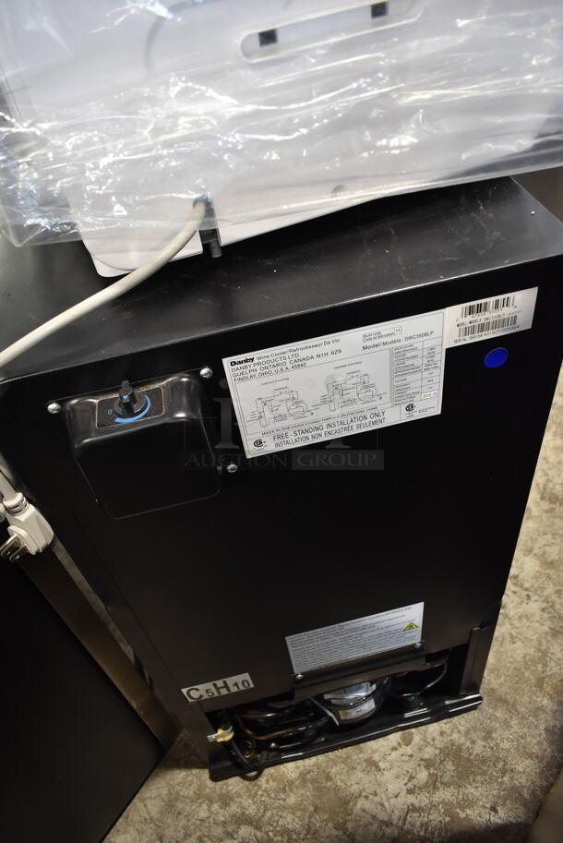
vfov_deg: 67.3
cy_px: 422
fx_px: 632
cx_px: 282
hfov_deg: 48.0
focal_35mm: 27
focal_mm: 18
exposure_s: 1/30
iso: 800
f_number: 3.5
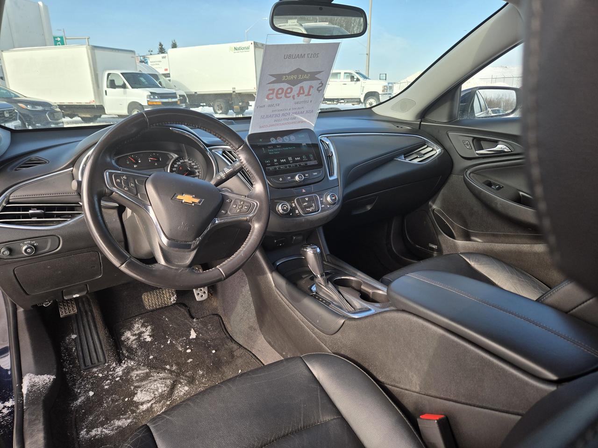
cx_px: 299
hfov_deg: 73.9
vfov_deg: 58.9
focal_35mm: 23
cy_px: 224
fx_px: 397
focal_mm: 5.4
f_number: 1.8
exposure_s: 1/609
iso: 25
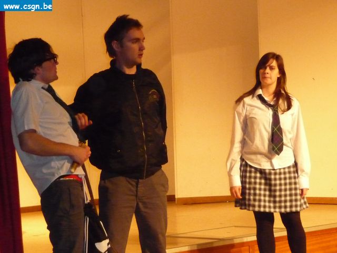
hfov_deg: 16.3
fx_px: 1178
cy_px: 126
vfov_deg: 12.2
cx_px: 168
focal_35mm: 121
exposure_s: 1/40
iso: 1000
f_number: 4.7
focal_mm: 15.2
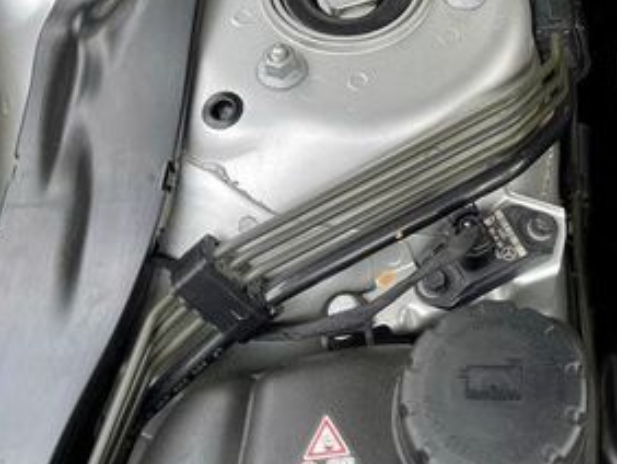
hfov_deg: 31.7
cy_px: -37
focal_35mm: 59
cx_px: 501
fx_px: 1053
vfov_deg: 23.4
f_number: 1.6
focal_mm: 5.1
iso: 32
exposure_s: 1/301
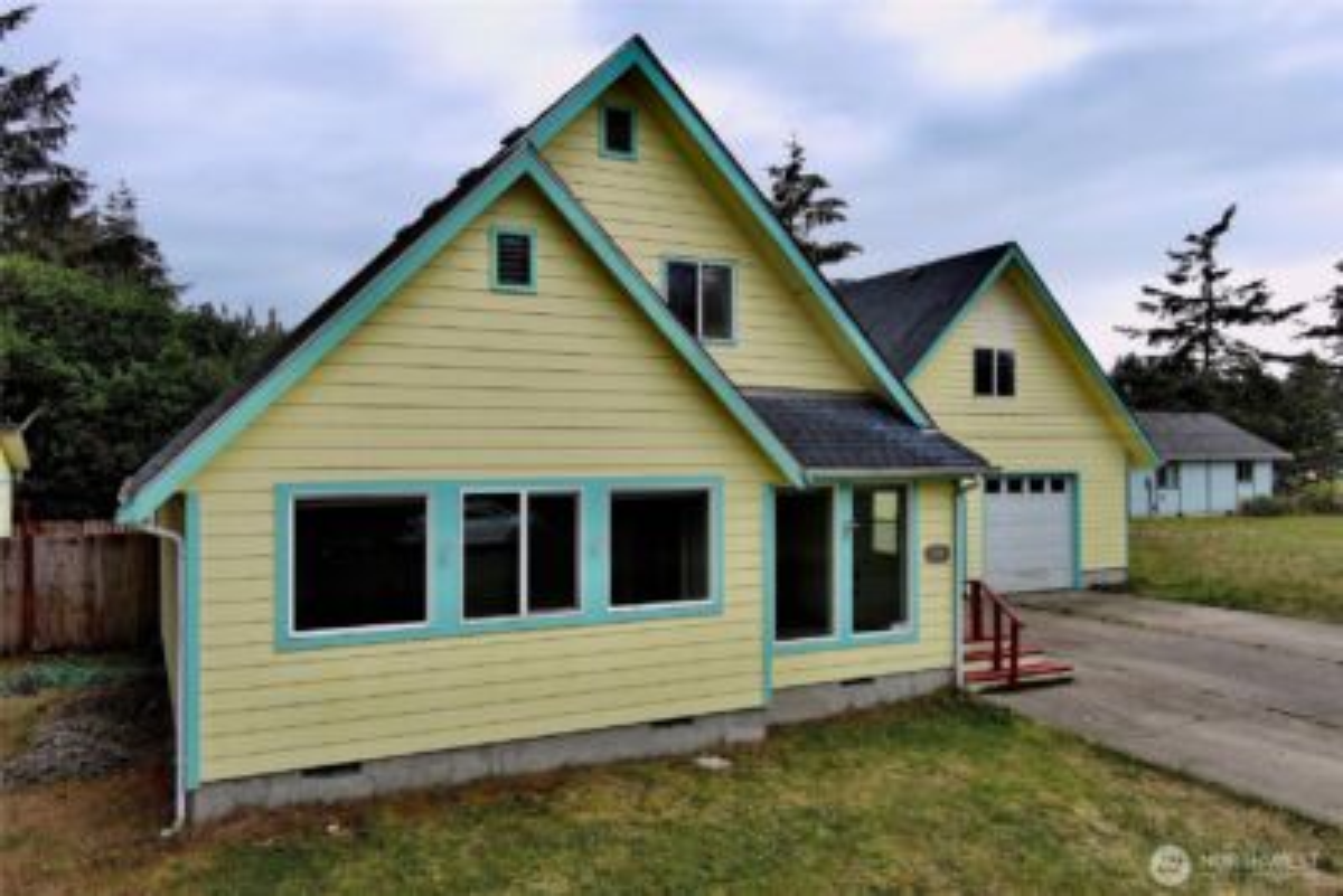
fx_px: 1082
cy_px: 448
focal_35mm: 29
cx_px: 672
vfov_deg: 45.0
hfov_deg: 63.6
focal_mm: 10.57
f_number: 2.8
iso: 100
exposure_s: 1/800
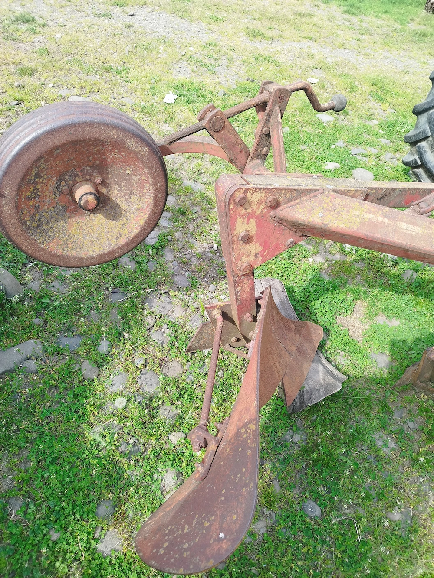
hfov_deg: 56.8
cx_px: 217
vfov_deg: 71.6
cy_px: 289
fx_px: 401
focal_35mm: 24
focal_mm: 5.89
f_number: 1.89
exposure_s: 1/150
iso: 50
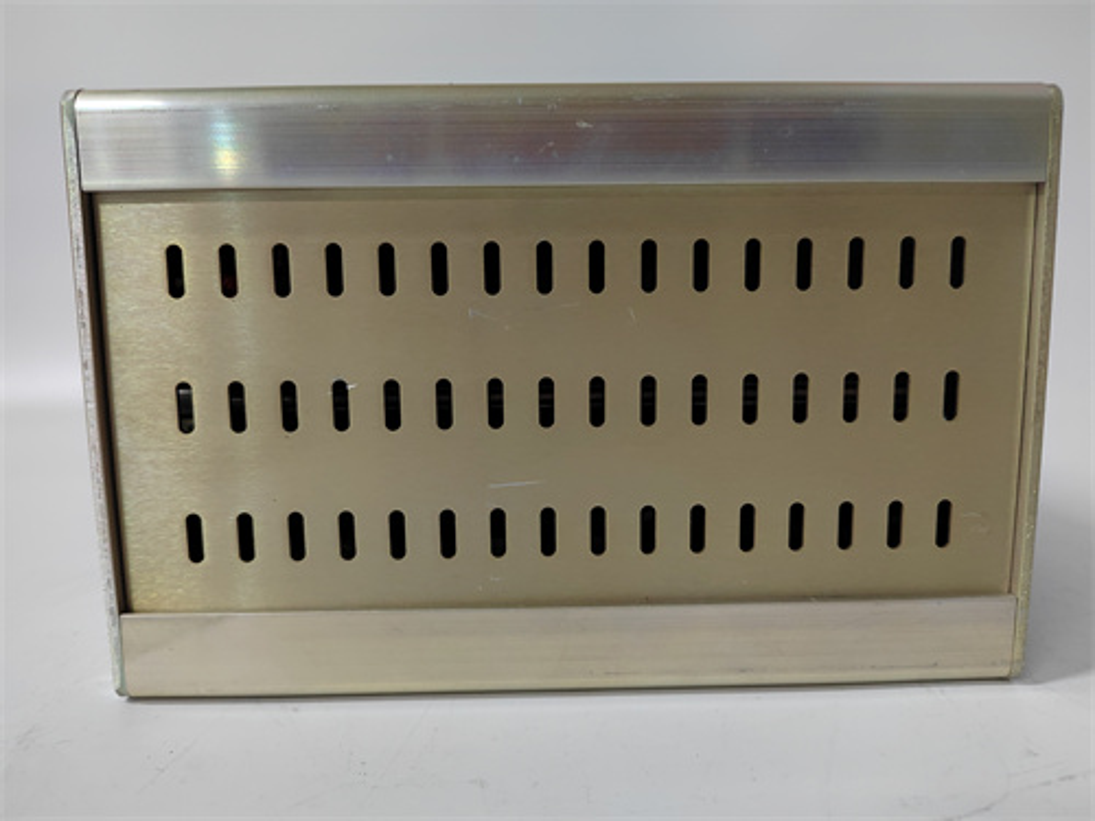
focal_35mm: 23
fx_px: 728
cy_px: 410
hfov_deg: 73.9
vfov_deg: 58.9
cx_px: 548
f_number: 1.9
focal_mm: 5.52
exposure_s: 1/120
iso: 2613
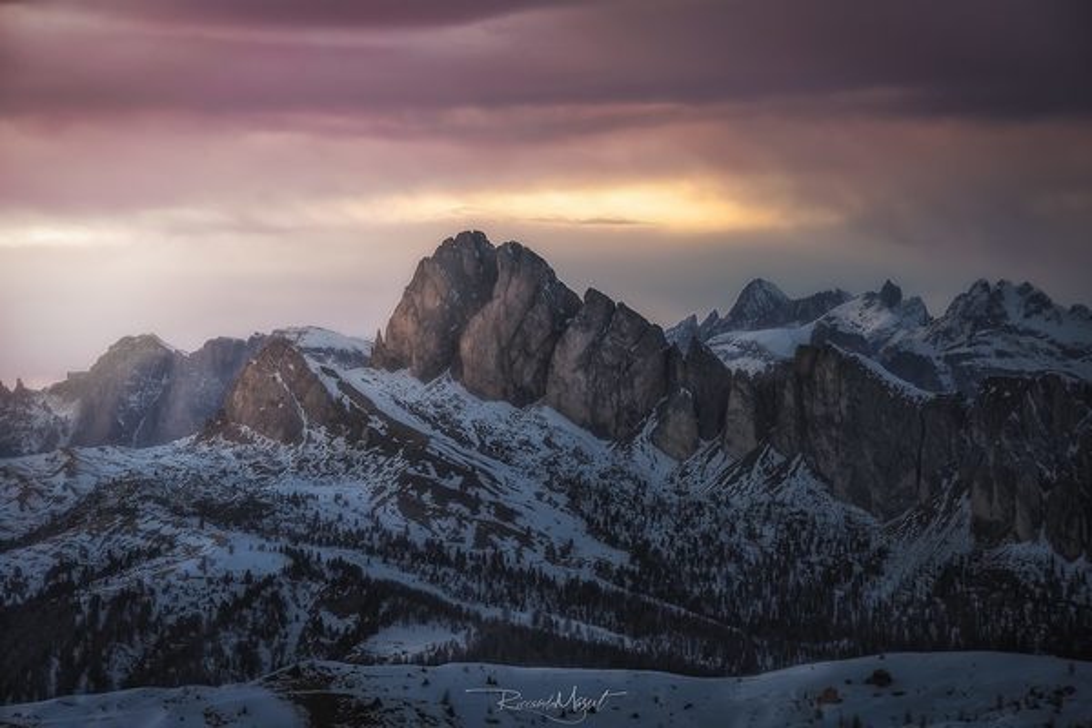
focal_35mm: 200
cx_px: 546
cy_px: 364
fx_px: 6066
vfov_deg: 6.9
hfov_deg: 10.3
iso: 125
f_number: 11
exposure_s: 1/30
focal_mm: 200
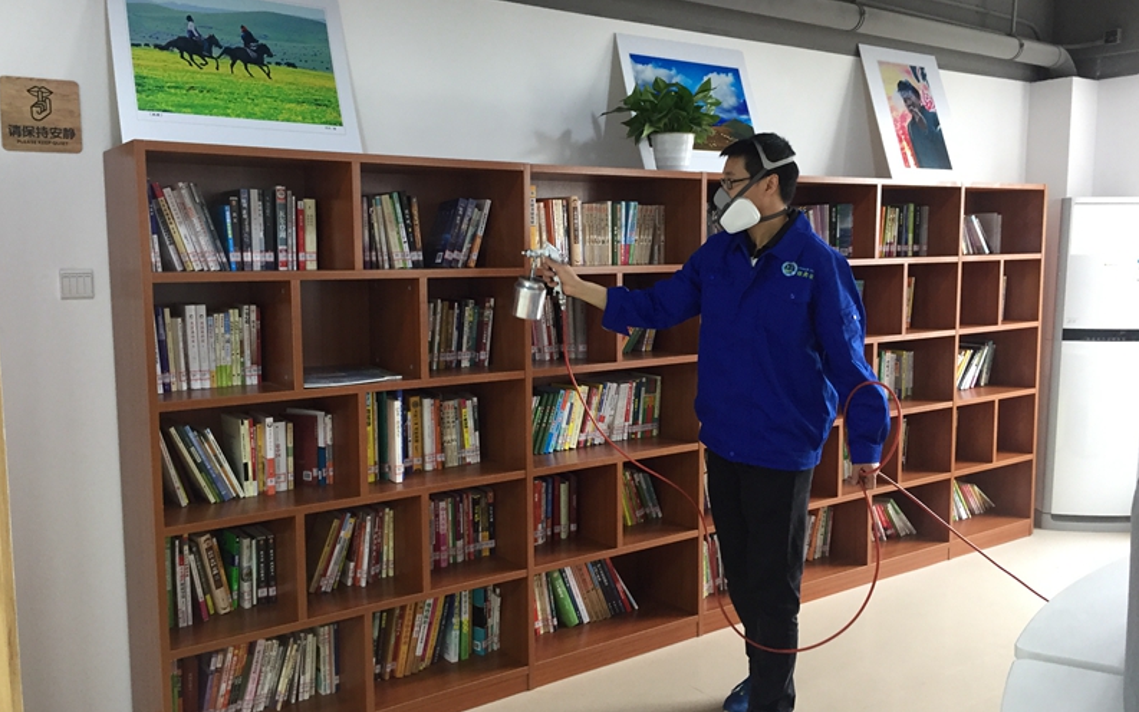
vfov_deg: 40.6
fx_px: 962
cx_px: 566
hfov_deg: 61.2
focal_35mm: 31
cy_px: 350
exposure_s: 1/33
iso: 80
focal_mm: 4.15
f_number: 2.2
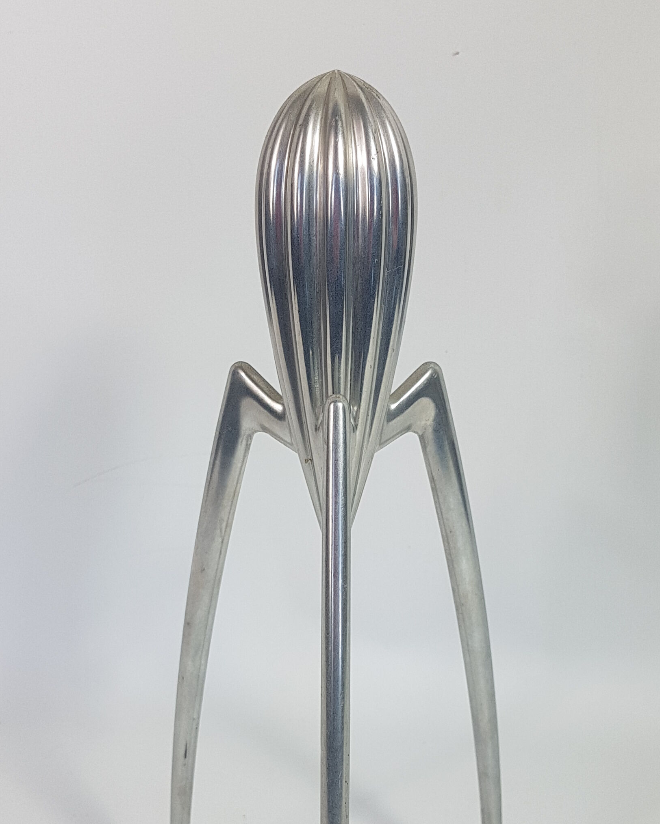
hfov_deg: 41.0
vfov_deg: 49.0
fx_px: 879
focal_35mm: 36
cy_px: 580
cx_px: 383
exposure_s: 1/122
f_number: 1.7
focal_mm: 4.2
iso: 50
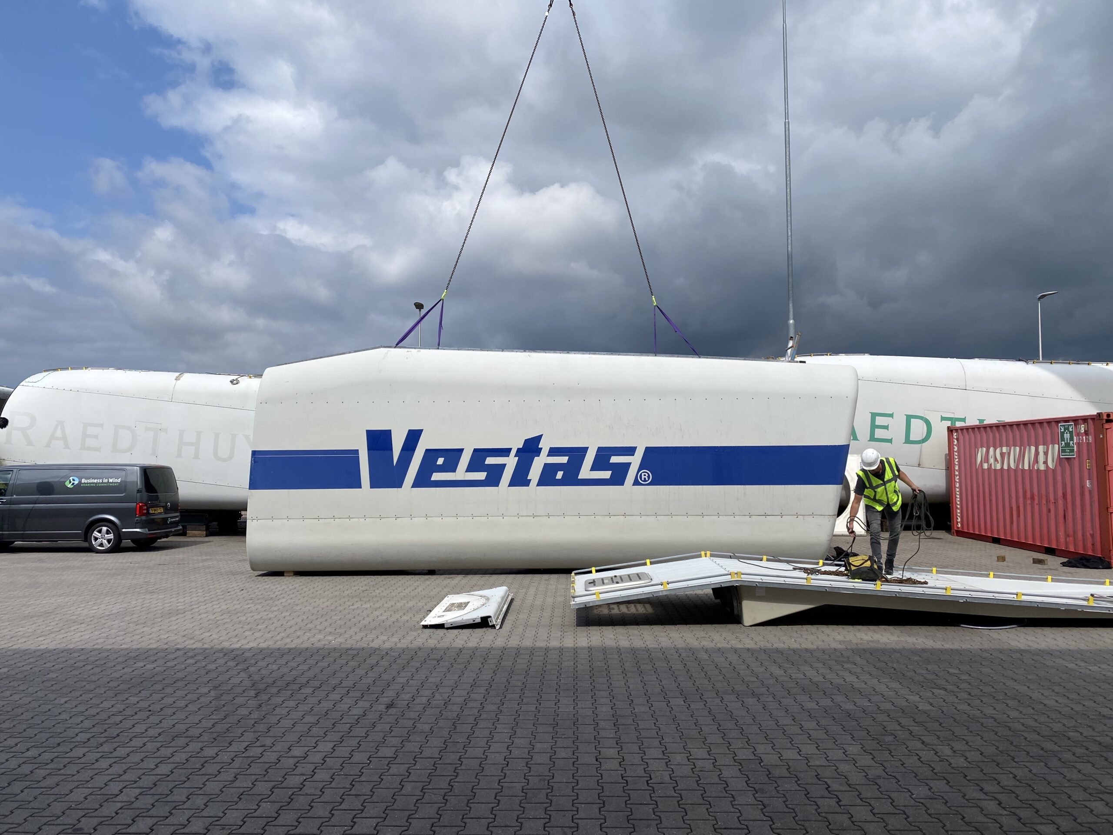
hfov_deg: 67.3
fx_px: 836
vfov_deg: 53.1
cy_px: 418
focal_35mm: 26
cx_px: 556
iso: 32
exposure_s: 1/5747
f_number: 1.8
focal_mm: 4.25
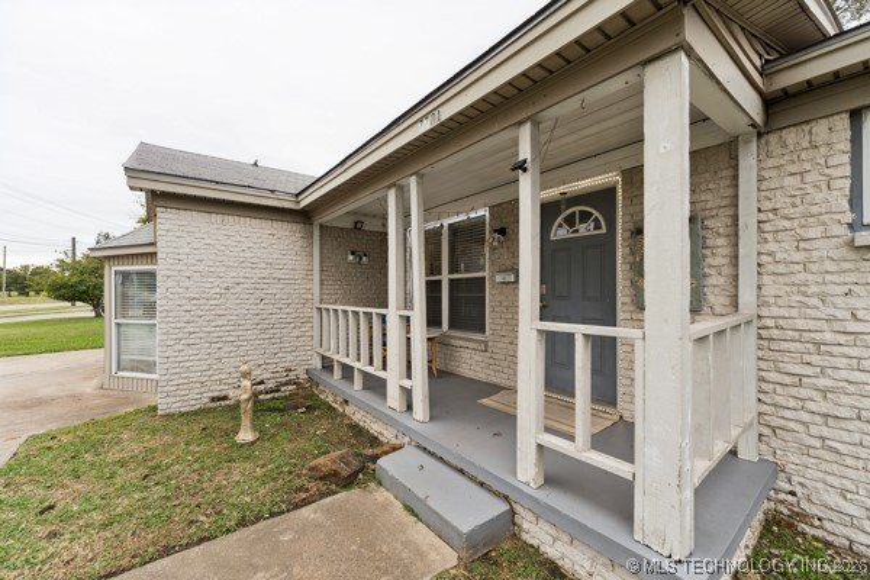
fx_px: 353
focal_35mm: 15
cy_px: 290
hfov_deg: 101.9
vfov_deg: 78.8
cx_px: 435
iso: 400
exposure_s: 1/500
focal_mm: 14.6
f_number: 2.8
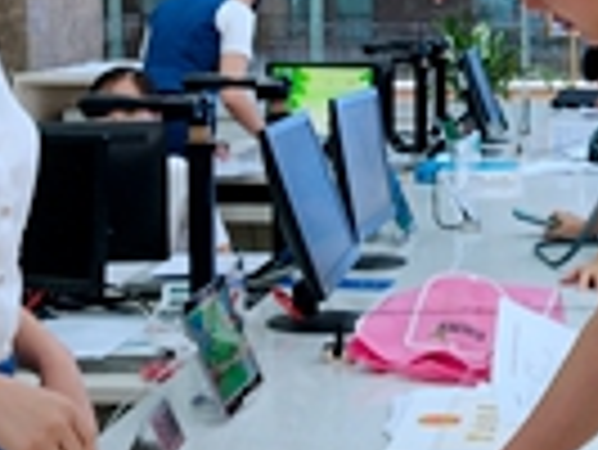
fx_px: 1954
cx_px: 364
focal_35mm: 113
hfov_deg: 17.4
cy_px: 178
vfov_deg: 13.1
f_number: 1.8
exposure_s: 1/50
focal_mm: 3.95
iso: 131
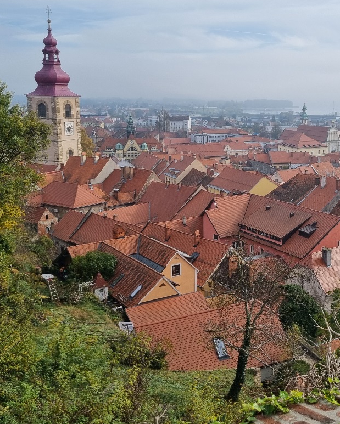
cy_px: 189
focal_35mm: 42
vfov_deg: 43.7
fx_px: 528
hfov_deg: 34.4
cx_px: 281
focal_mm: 5.4
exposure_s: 1/2872
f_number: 1.8
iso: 50
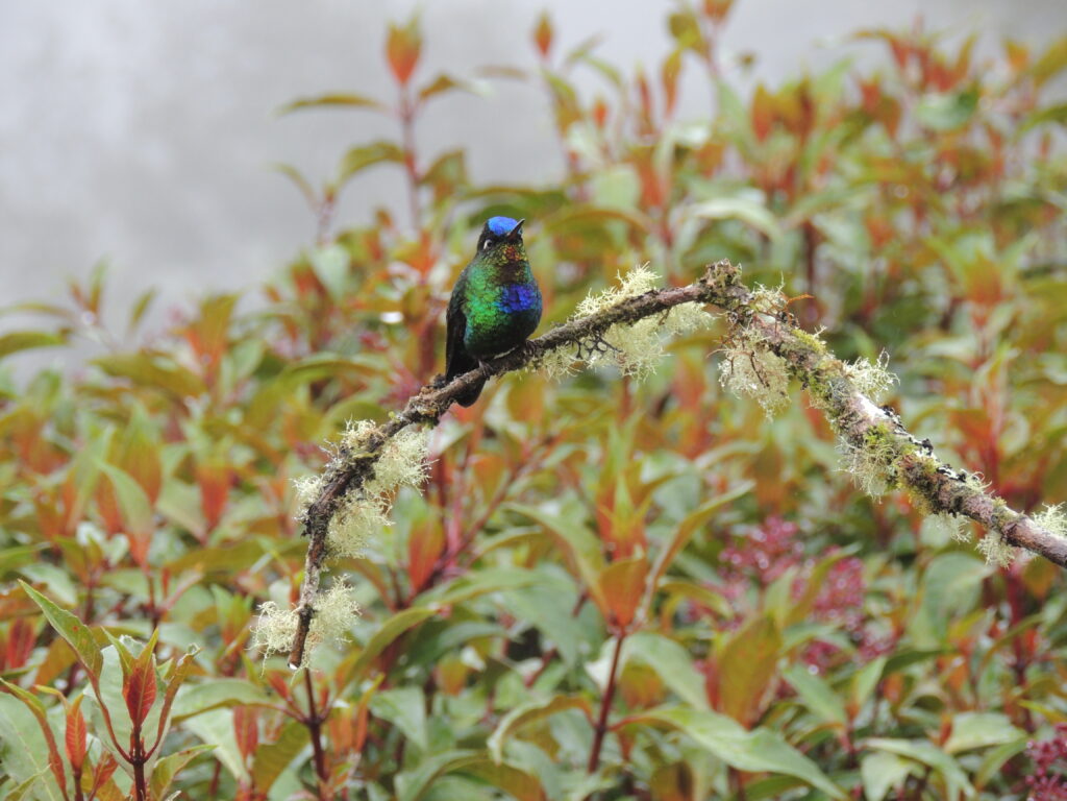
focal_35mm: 300
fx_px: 9247
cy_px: 400
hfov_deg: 6.6
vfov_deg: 5.0
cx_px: 534
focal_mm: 53.5
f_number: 4.8
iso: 200
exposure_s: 1/80
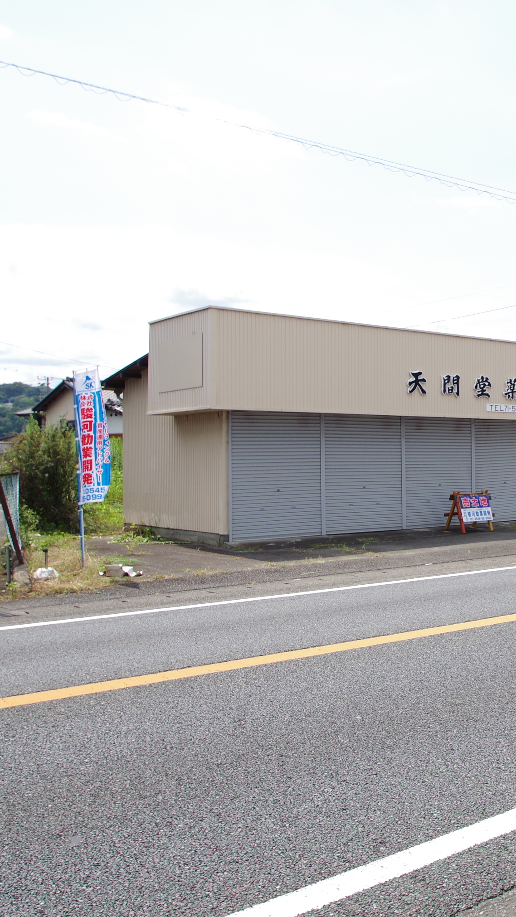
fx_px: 851
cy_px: 456
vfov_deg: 56.6
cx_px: 588
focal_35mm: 35
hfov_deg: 29.8
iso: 100
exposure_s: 1/250
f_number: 8
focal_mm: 15
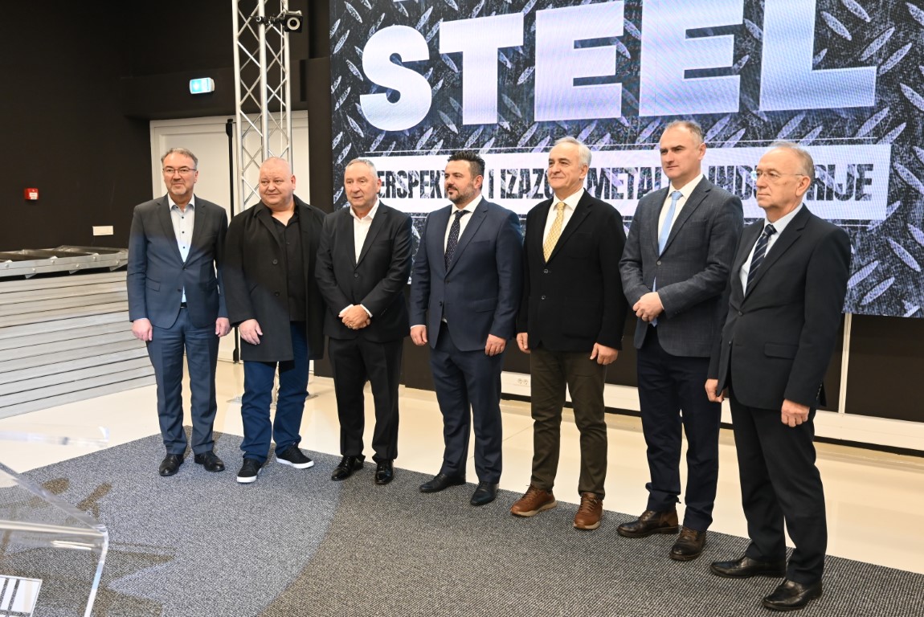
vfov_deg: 40.0
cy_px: 308
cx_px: 462
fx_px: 847
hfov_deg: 57.2
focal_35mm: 33
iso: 2000
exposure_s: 1/125
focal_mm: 33
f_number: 4
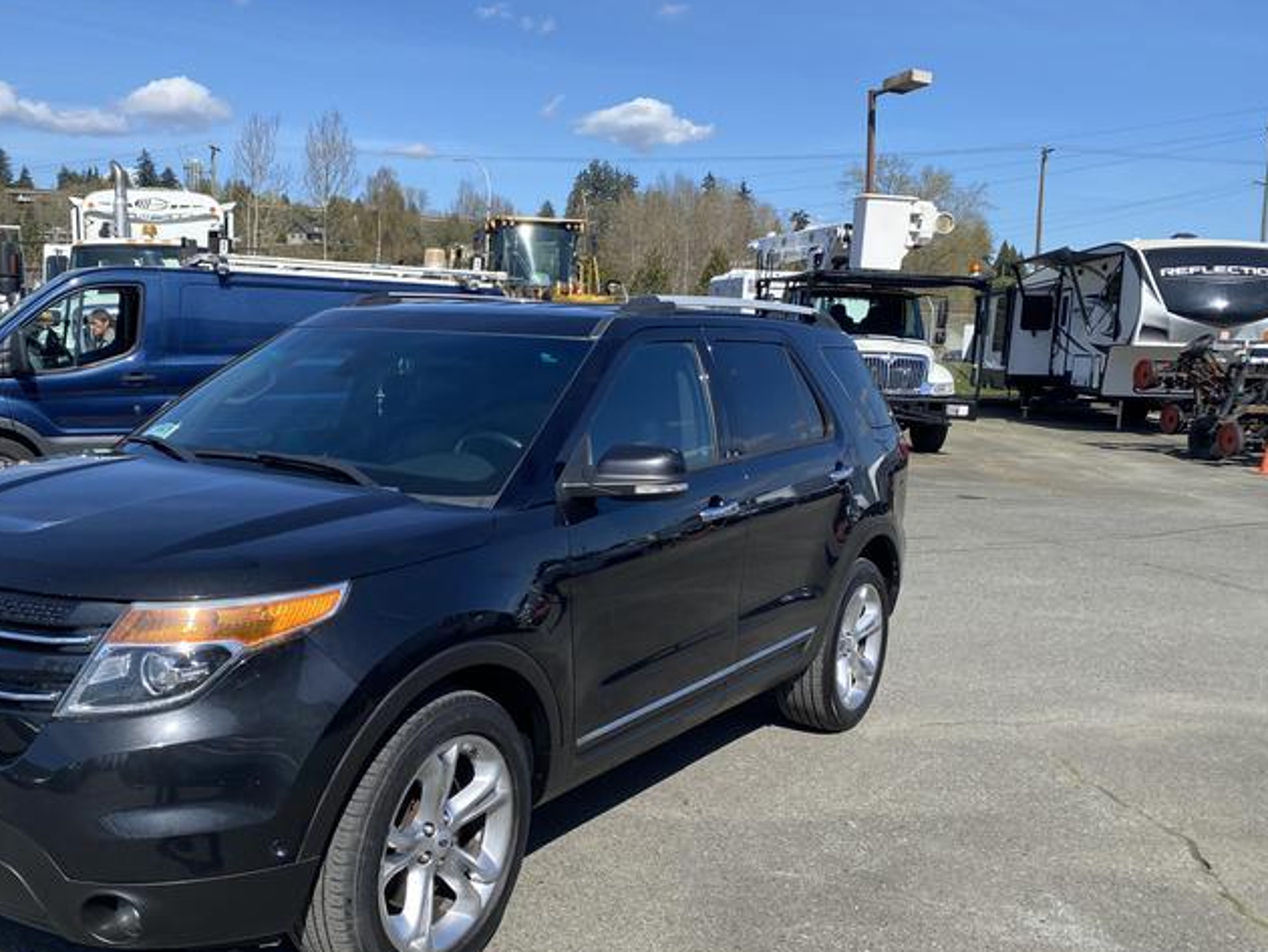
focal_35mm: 33
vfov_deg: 42.9
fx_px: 1209
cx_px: 469
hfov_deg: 54.7
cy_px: 521
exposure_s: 1/2358
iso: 32
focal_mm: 4.25
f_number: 1.8
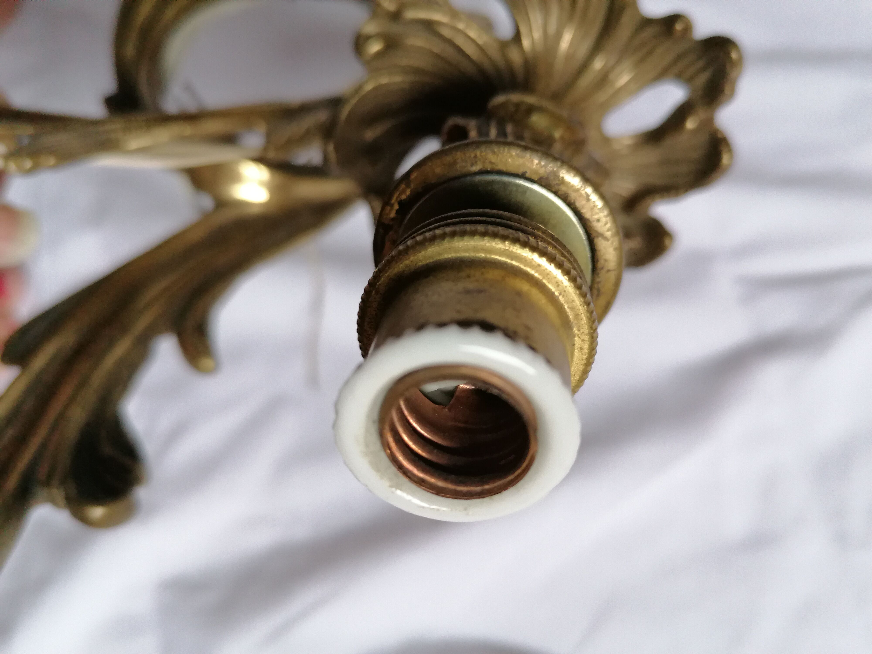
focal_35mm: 27
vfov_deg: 51.4
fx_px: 680
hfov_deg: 65.3
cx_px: 436
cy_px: 327
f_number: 1.8
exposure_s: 1/100
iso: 400
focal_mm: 4.75
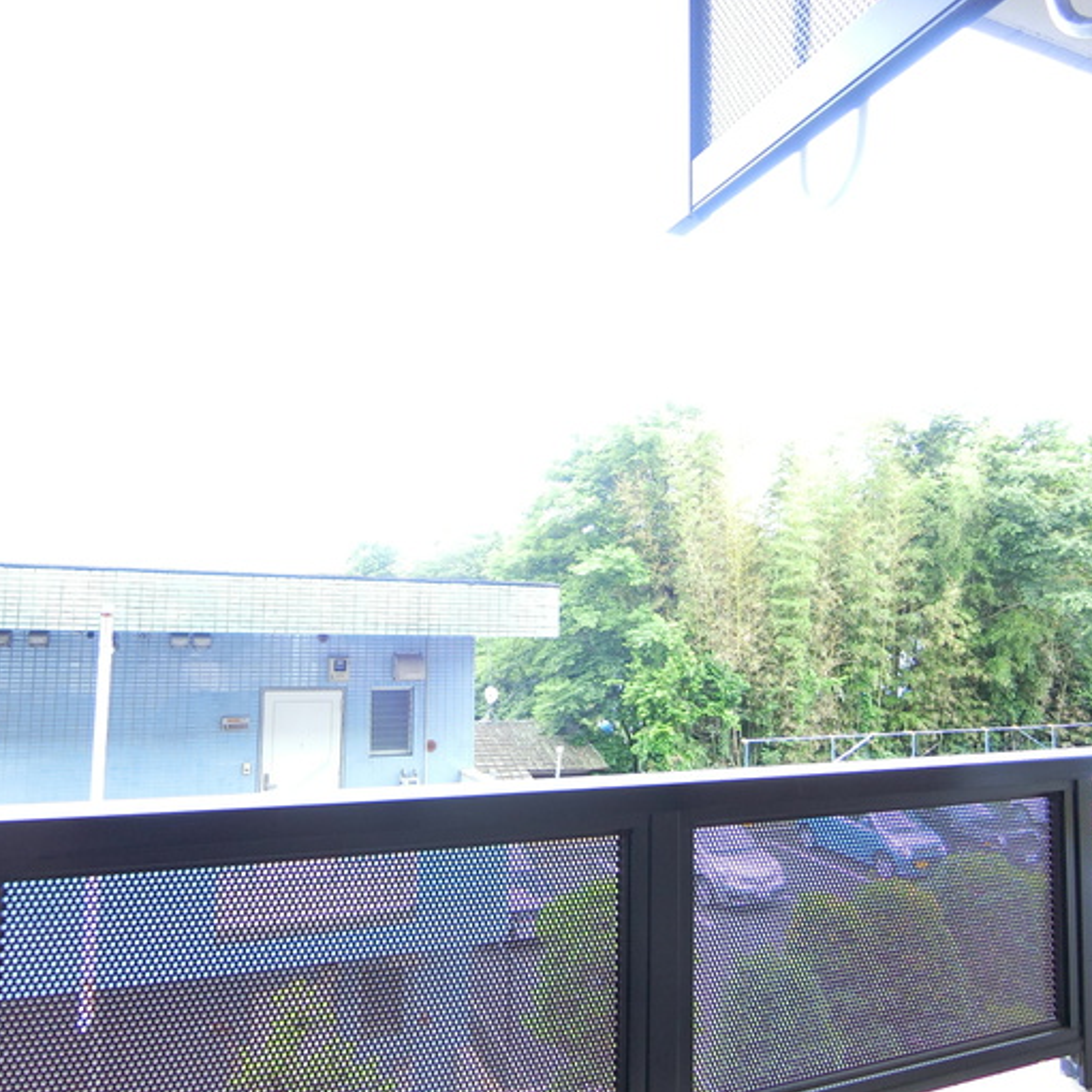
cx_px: 481
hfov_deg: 67.0
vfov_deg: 67.3
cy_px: 555
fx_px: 821
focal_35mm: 23
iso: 200
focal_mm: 4.06
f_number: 2.7
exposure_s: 1/125
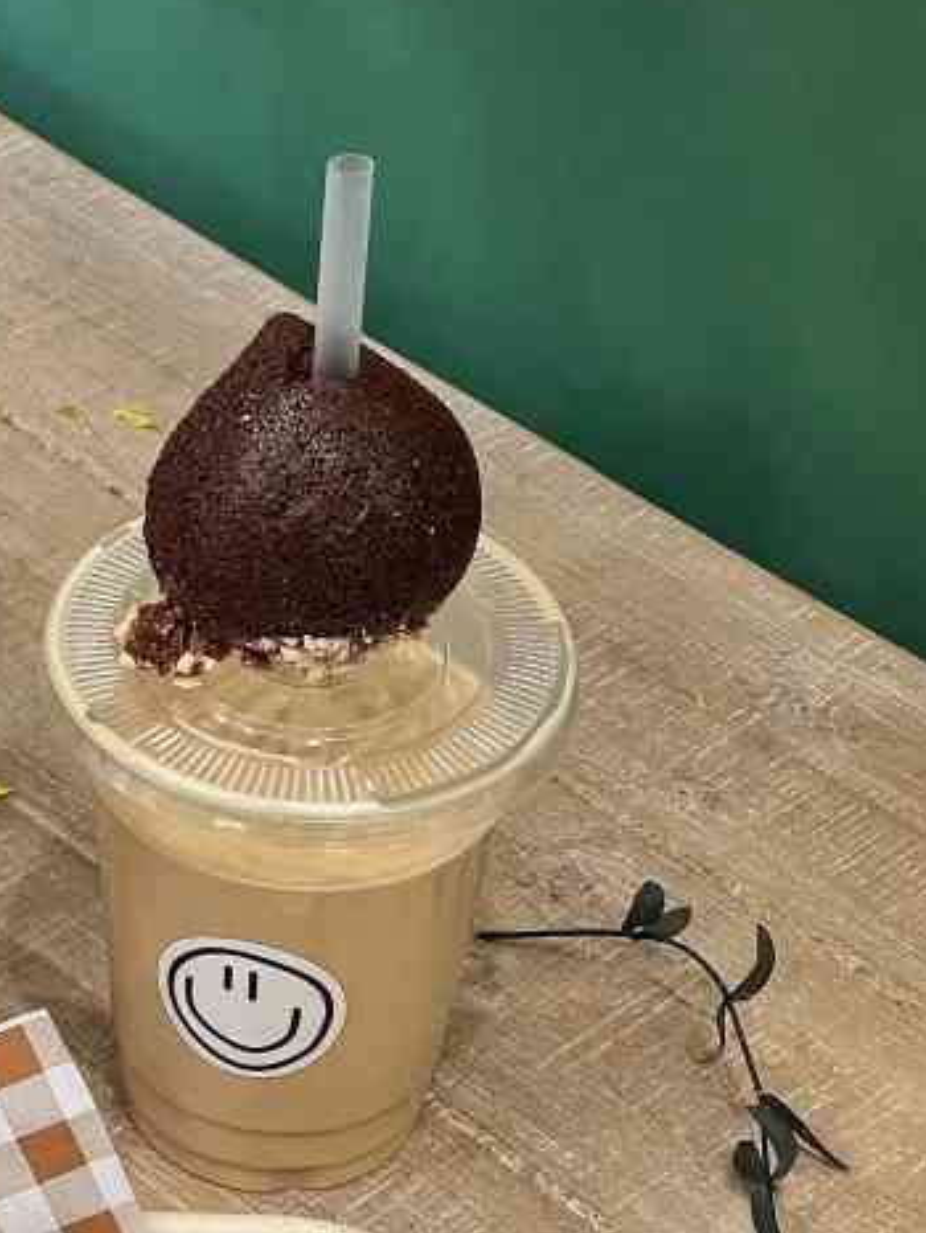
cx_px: 87
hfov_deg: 14.1
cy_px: 1073
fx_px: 3706
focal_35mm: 104
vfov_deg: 18.6
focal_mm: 6
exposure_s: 1/50
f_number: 2
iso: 320
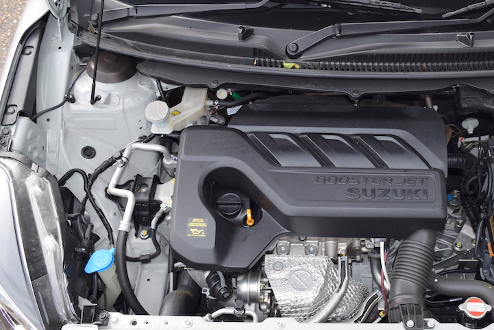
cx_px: 345
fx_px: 614
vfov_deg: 30.0
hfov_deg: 43.0
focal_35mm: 45
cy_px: 144
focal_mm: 21
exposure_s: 1/160
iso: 100
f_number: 6.3
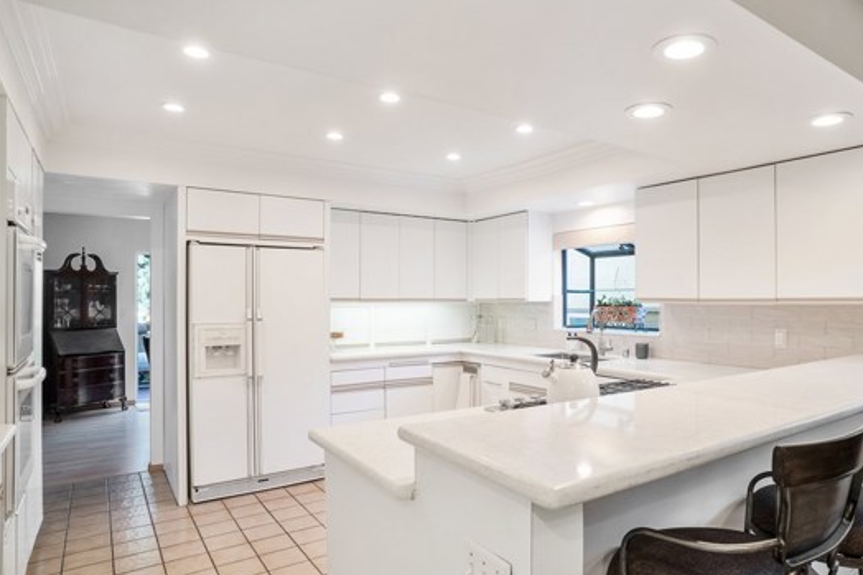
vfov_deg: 57.2
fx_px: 527
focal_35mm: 22
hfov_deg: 77.7
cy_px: 299
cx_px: 519
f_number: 8
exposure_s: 1/40
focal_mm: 18
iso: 125
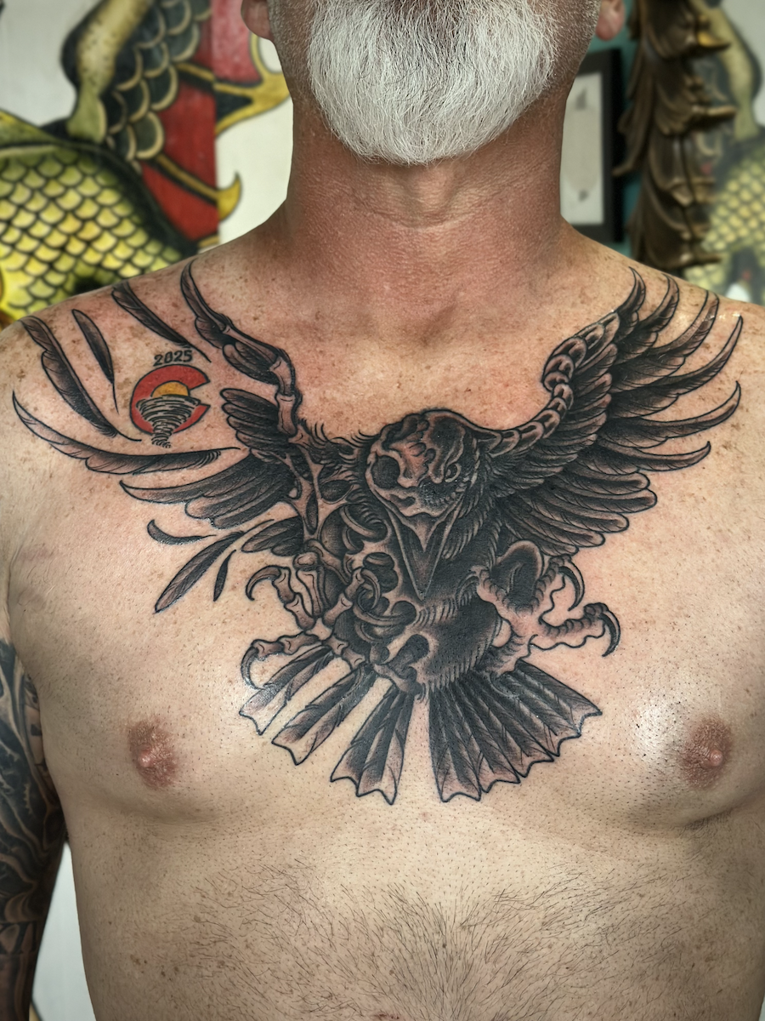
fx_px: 1414
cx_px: 382
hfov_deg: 30.3
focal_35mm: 48
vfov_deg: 39.7
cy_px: 510
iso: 500
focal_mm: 6.86
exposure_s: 1/40
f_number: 1.78
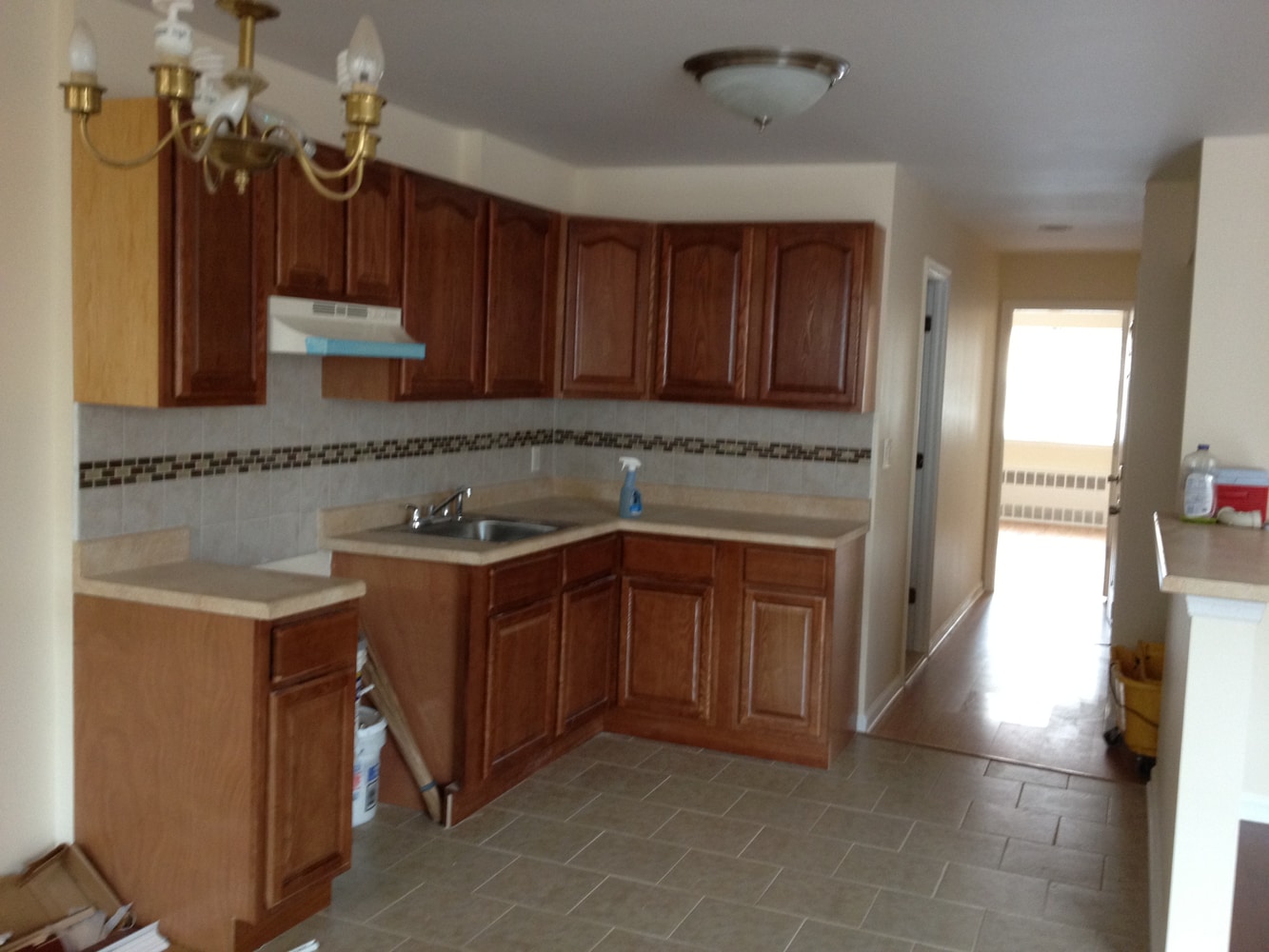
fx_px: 1283
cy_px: 476
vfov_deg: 40.7
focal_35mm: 35
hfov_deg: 52.6
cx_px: 634
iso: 160
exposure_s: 1/20
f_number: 2.4
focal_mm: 4.28
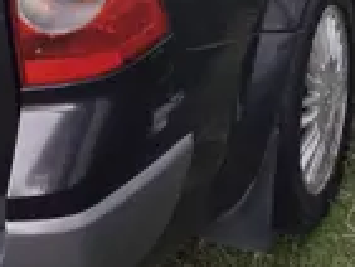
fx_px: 729
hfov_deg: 27.4
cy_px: -128
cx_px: 161
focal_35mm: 71
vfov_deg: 18.5
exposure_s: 1/100
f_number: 1.8
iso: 100
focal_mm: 4.69
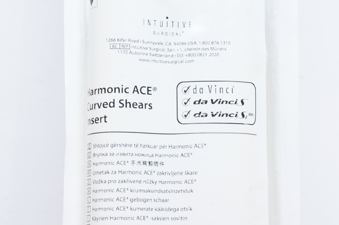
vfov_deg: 16.5
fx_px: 776
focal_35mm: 82
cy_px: 112
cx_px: 170
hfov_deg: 24.6
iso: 800
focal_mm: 55
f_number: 13
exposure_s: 1/10
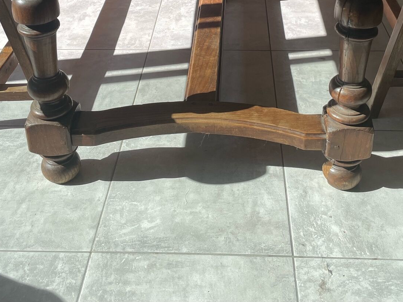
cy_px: 24
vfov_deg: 28.9
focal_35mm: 48
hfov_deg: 39.7
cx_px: 208
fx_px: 559
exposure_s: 1/1715
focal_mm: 4.2
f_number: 1.6
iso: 32
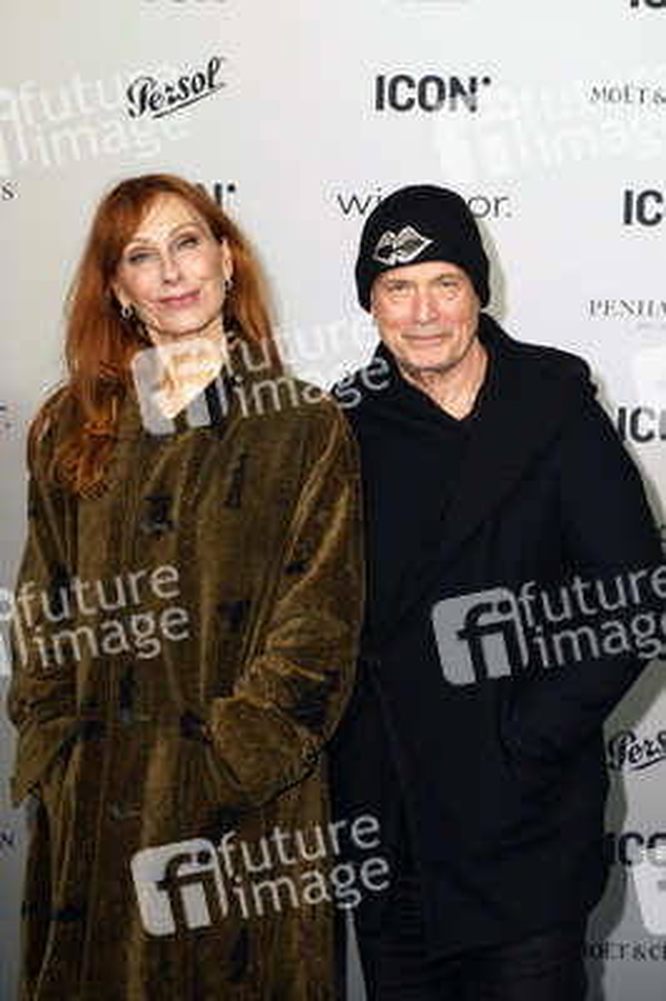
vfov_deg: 29.7
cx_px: 333
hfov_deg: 20.0
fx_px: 1890
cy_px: 500
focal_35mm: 68
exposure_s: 1/160
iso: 1600
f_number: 5.6
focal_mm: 68
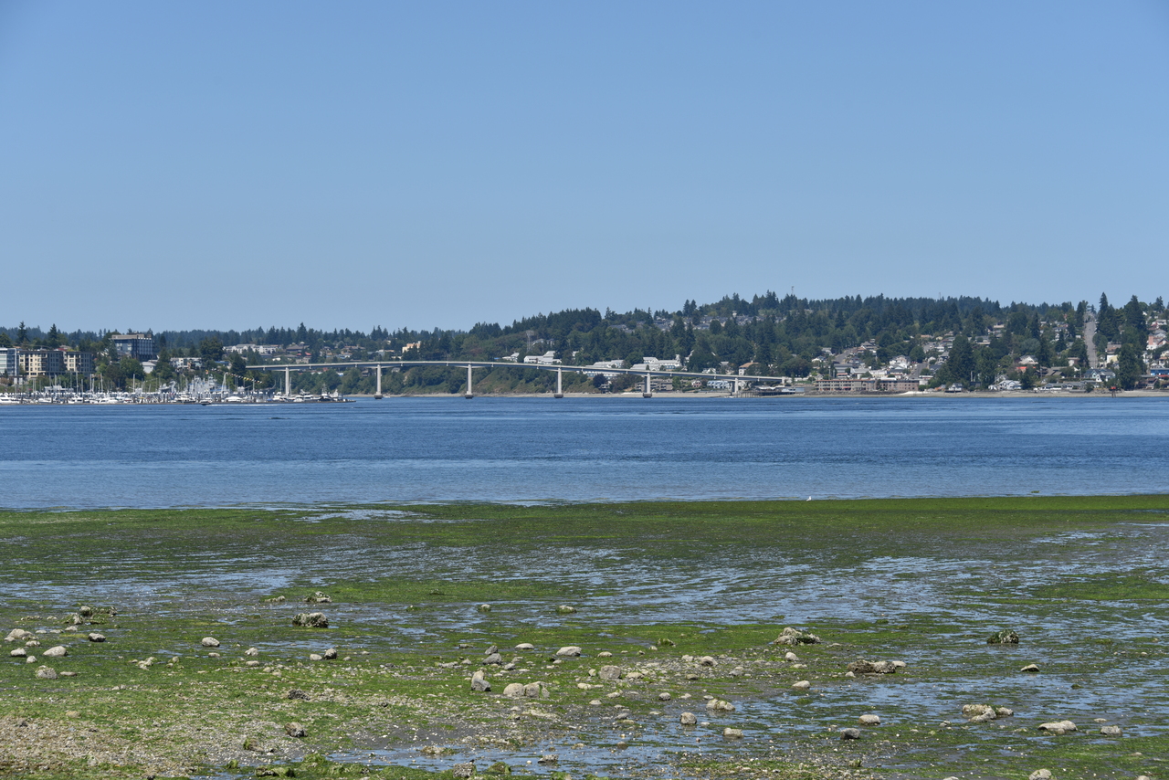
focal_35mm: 90
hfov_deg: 22.6
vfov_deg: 15.2
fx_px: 2923
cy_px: 390
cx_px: 584
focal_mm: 90
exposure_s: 1/320
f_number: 9
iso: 100
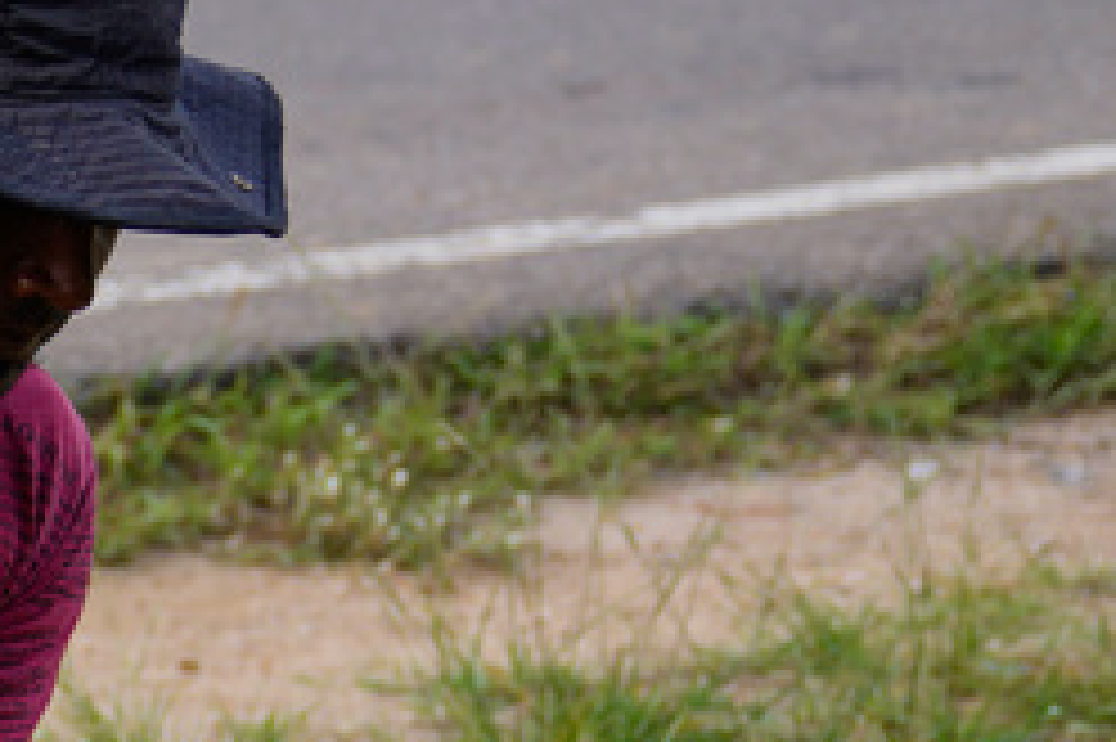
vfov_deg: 8.6
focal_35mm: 157
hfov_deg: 11.9
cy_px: 1014
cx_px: -990
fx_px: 4864
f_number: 2.8
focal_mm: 38
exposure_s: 1/800
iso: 125
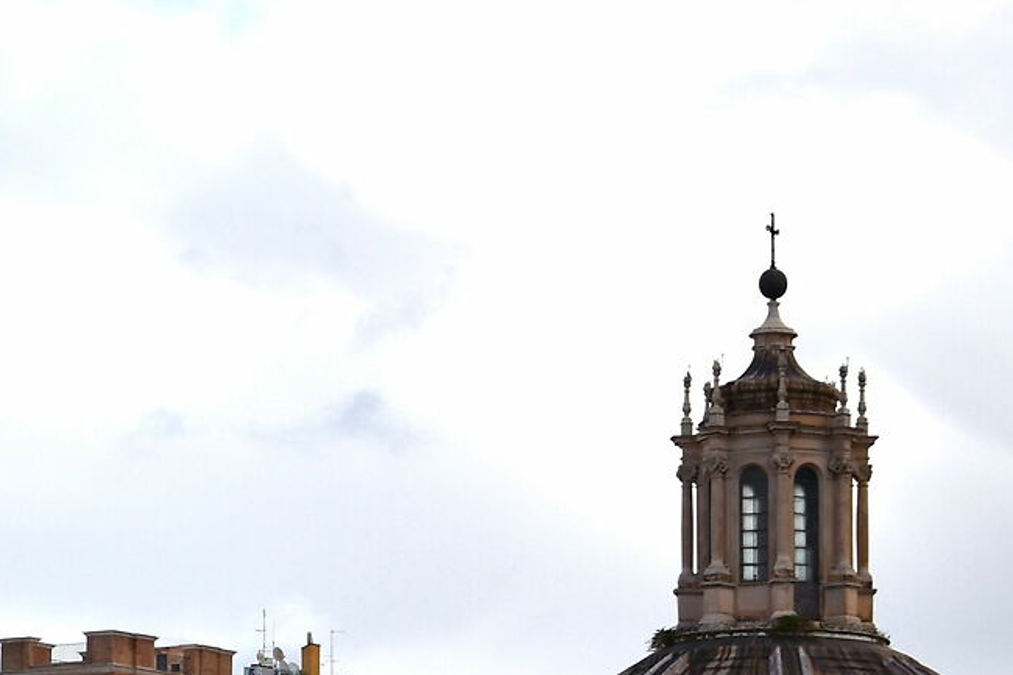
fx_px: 5453
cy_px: 603
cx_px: 79
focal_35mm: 194
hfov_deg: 10.5
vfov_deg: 7.1
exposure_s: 1/800
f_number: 4.5
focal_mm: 35
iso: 100
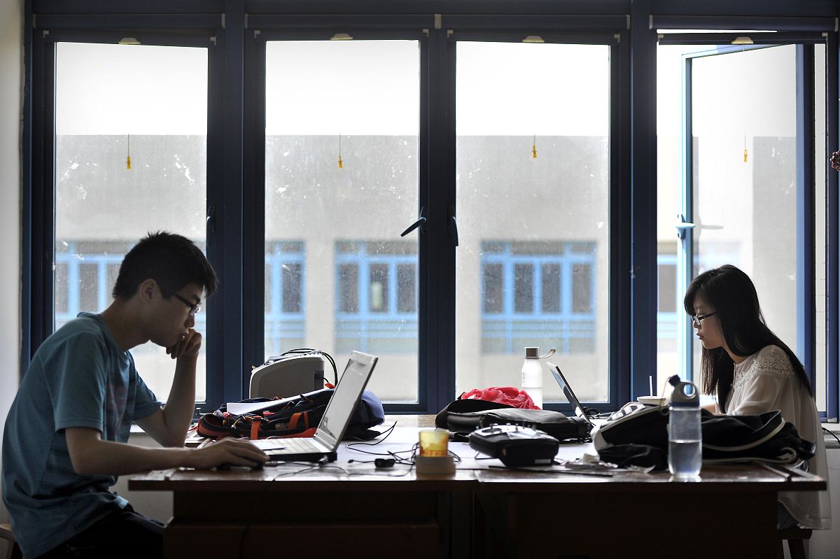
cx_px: 420
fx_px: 1633
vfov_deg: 19.4
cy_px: 280
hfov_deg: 28.9
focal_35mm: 70
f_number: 2.8
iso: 800
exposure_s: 1/640
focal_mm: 70
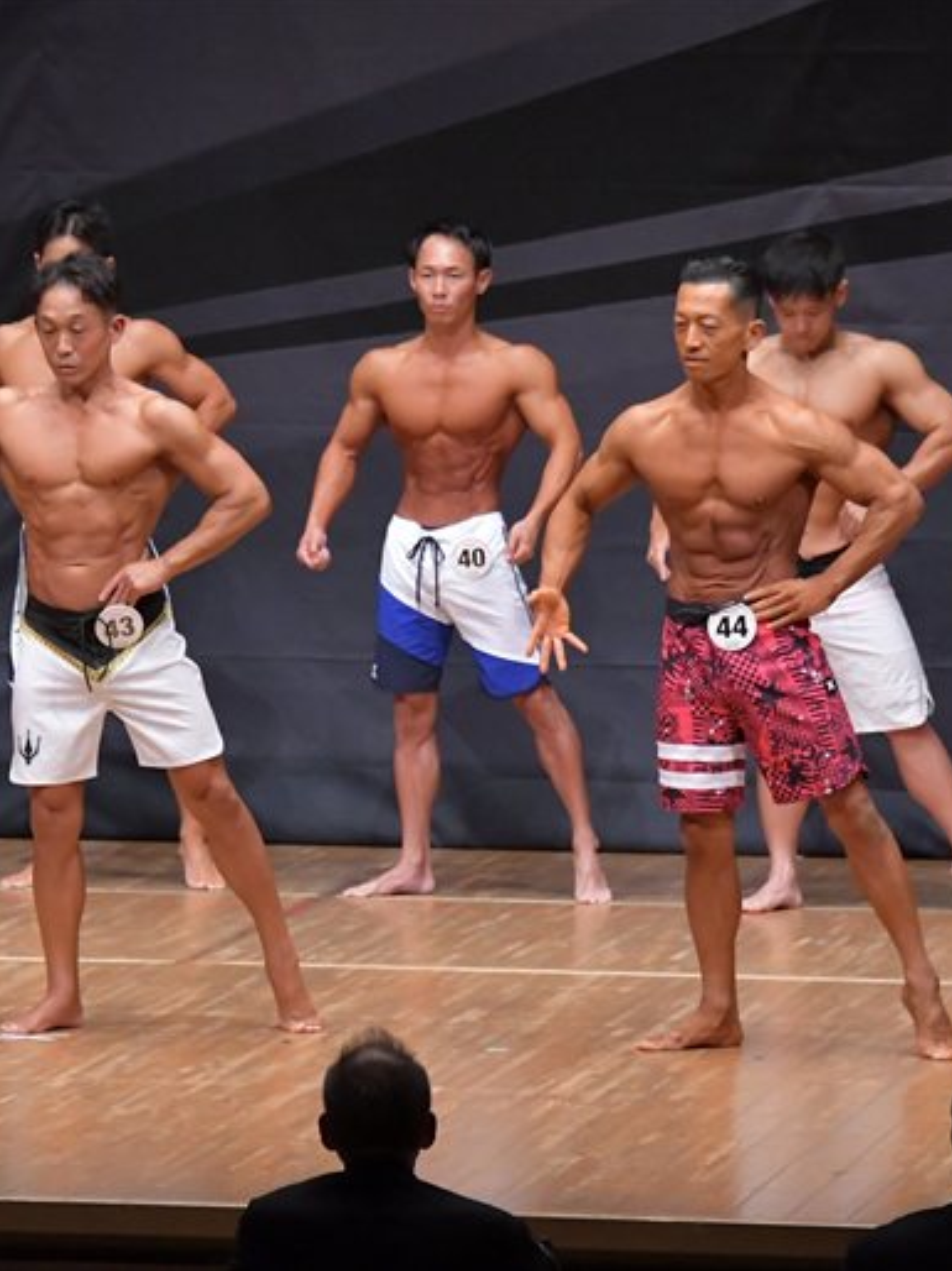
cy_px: 636
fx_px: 10753
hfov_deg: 5.1
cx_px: 244
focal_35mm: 293
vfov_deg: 6.8
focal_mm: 135
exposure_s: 1/400
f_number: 5.6
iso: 6400
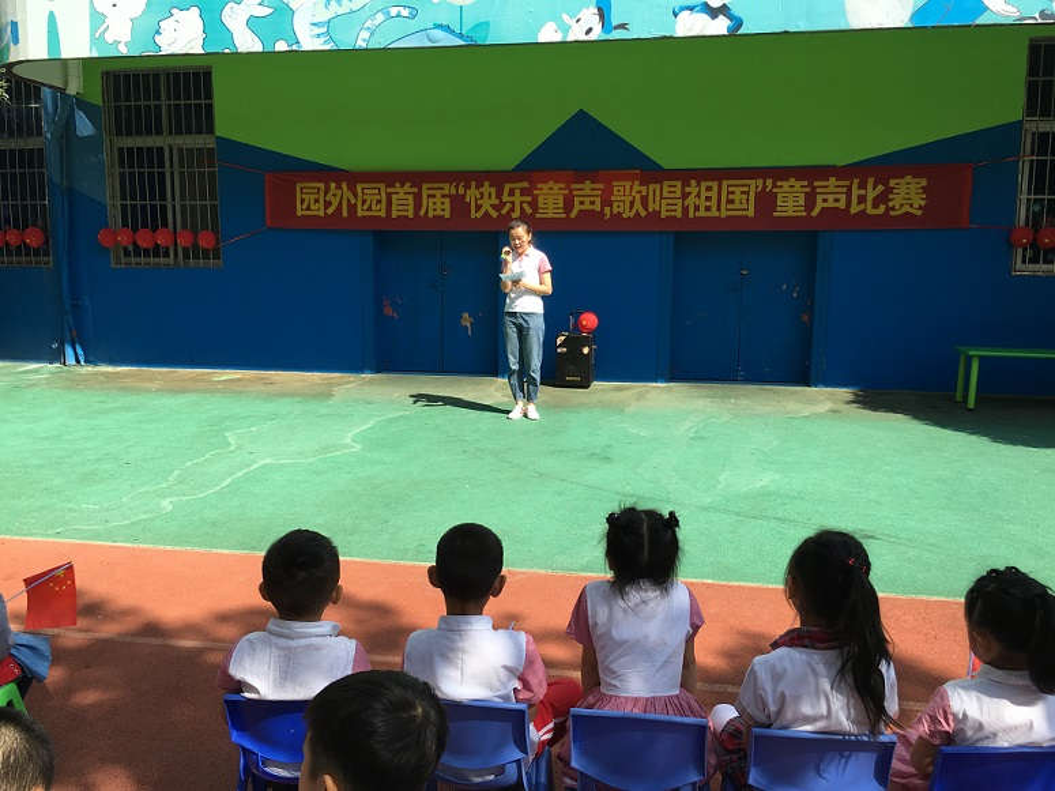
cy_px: 396
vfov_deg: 48.2
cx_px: 528
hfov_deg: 61.7
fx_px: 884
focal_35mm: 29
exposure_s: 1/746
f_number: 2.2
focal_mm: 4.15
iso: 25
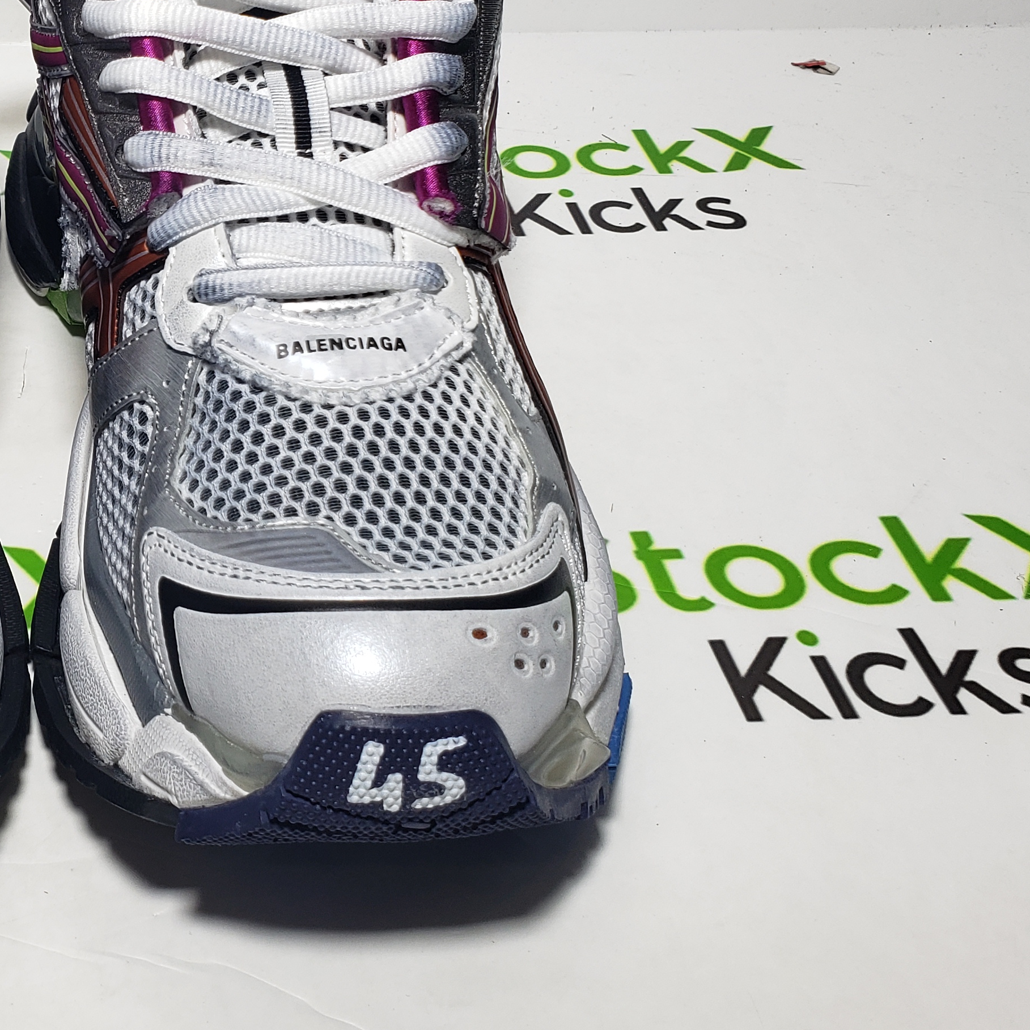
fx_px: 1717
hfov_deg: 31.3
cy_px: 299
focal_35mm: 51
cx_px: 34
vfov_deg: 32.9
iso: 50
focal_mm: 4.3
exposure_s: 1/197
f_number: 2.4
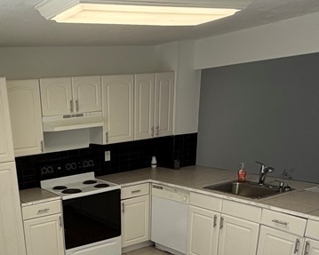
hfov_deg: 44.2
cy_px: 237
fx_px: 368
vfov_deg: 35.6
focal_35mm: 39
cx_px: 56
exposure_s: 1/120
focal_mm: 2.22
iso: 50
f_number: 2.2
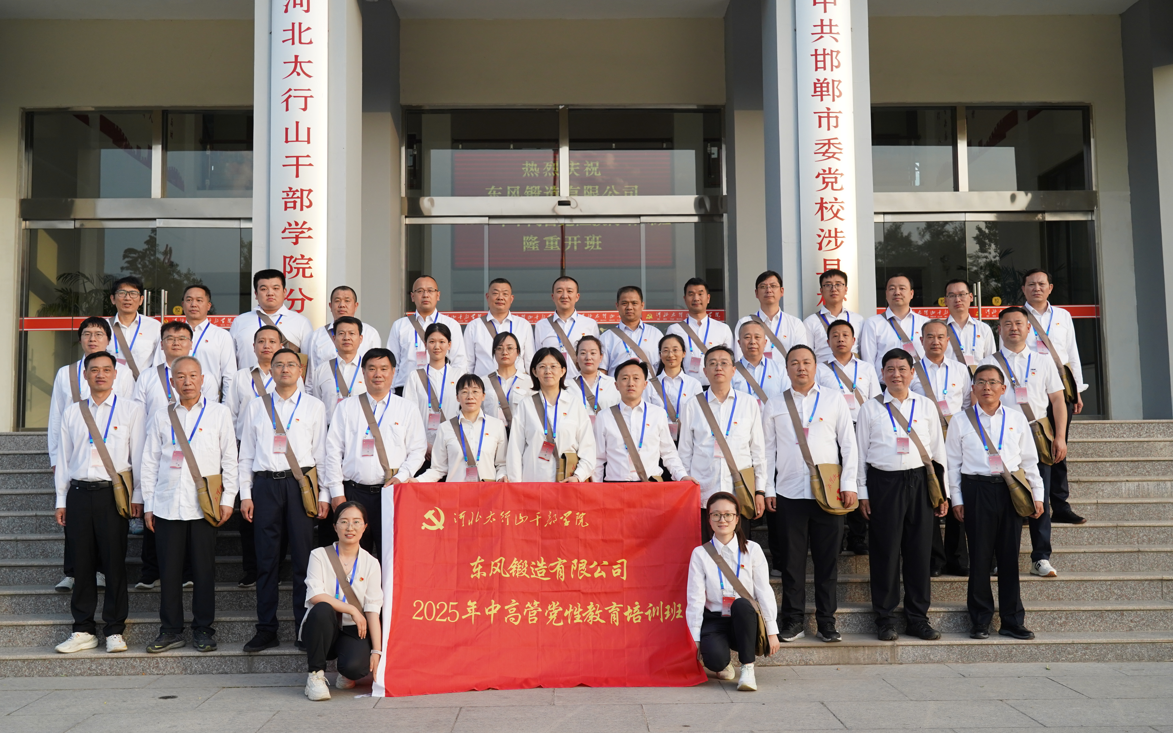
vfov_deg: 34.4
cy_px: 352
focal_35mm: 37
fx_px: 1183
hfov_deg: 52.7
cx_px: 591
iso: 800
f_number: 5.6
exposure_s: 1/800
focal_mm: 36
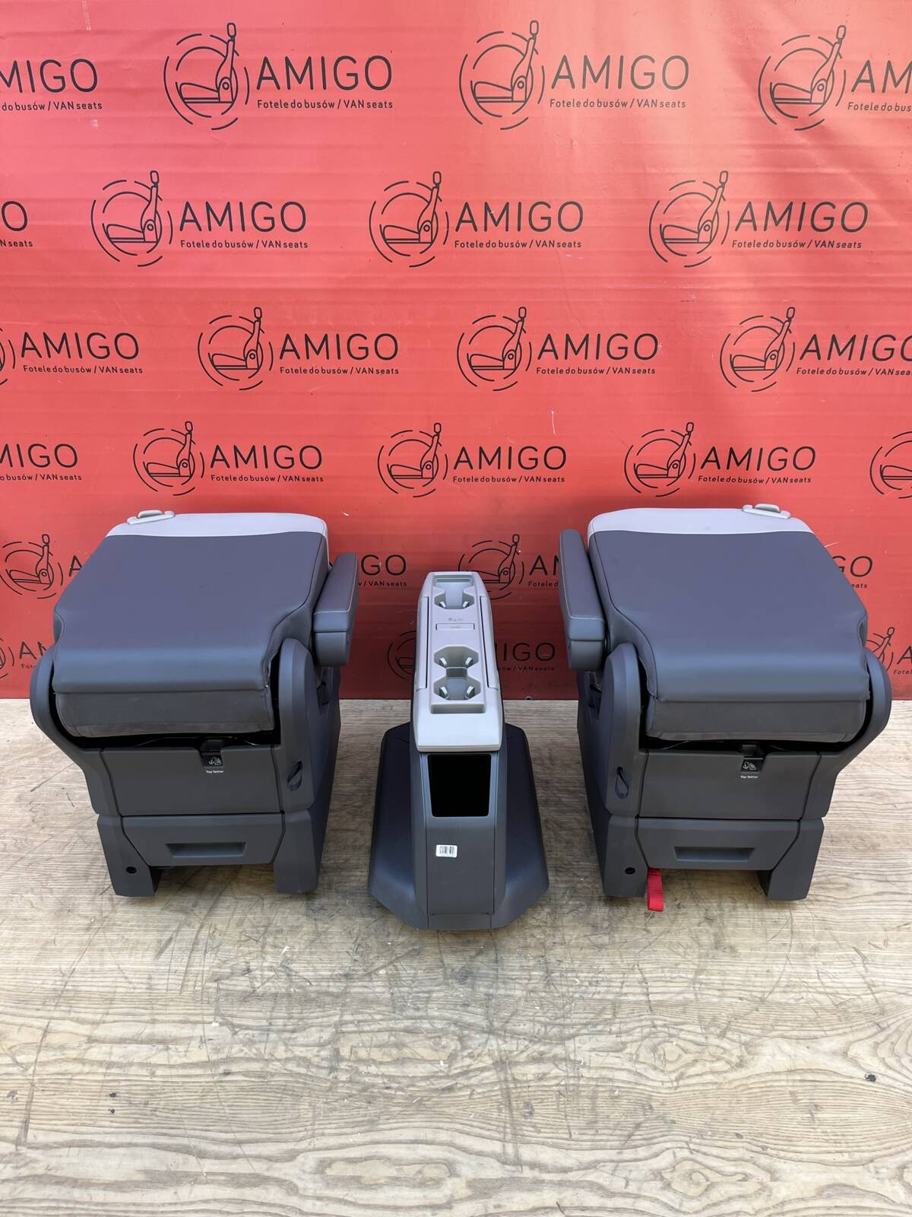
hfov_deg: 53.1
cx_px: 456
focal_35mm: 26
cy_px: 608
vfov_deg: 67.3
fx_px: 913
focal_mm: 5.1
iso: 32
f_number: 1.6
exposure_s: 1/122
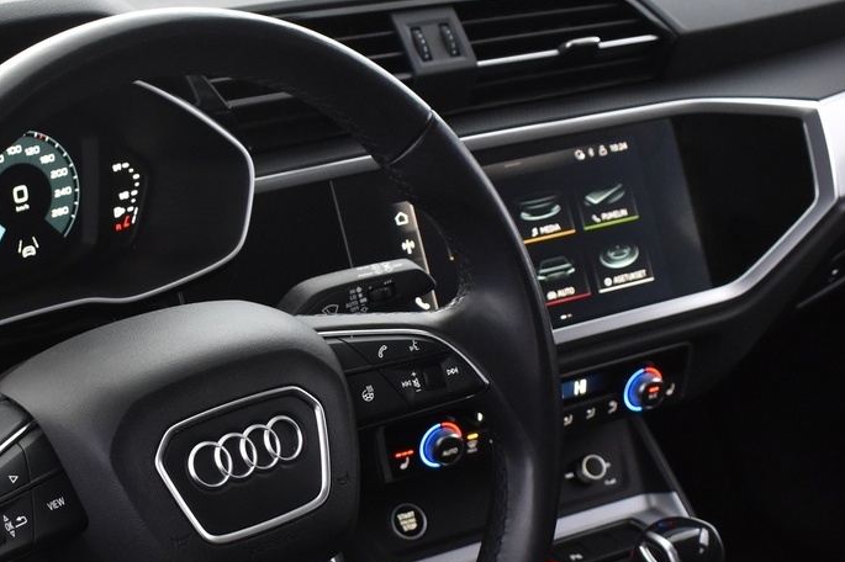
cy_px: 486
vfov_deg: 18.9
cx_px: 162
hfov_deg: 27.8
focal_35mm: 71
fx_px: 1666
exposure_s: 1/10
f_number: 5
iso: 1250
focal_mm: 20
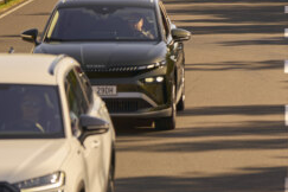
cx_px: 280
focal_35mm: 341
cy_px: 148
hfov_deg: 6.0
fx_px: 2728
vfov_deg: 4.0
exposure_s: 1/1250
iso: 100
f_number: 2.8
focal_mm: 108
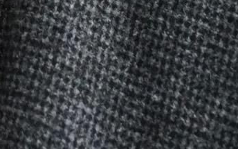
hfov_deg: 8.6
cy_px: -101
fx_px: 1589
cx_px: 70
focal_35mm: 245
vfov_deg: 5.3
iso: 4000
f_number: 4.5
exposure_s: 1/200
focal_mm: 46
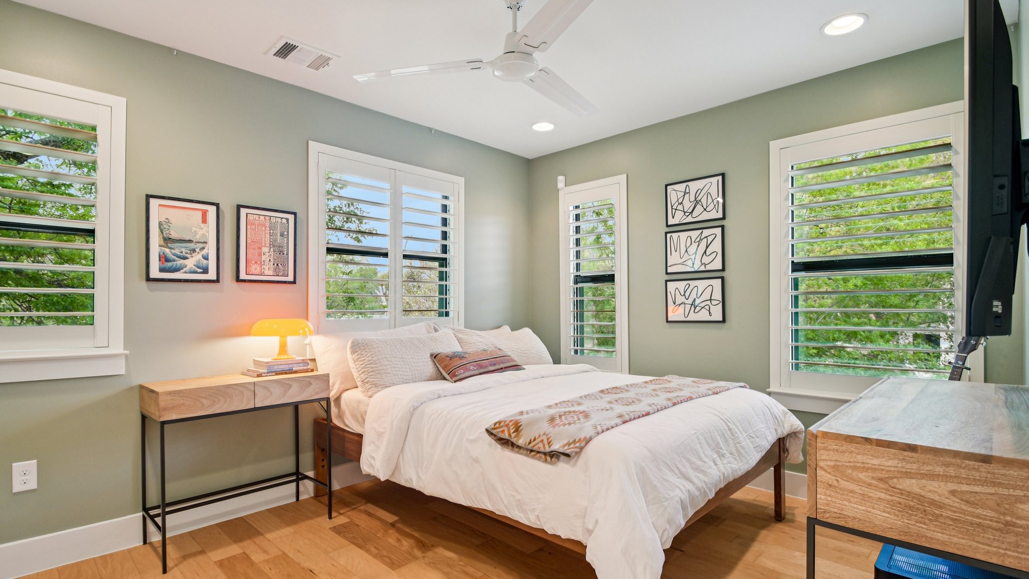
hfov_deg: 95.9
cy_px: 292
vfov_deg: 63.9
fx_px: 464
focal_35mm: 17
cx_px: 496
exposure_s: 1/6
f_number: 8
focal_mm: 10
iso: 400
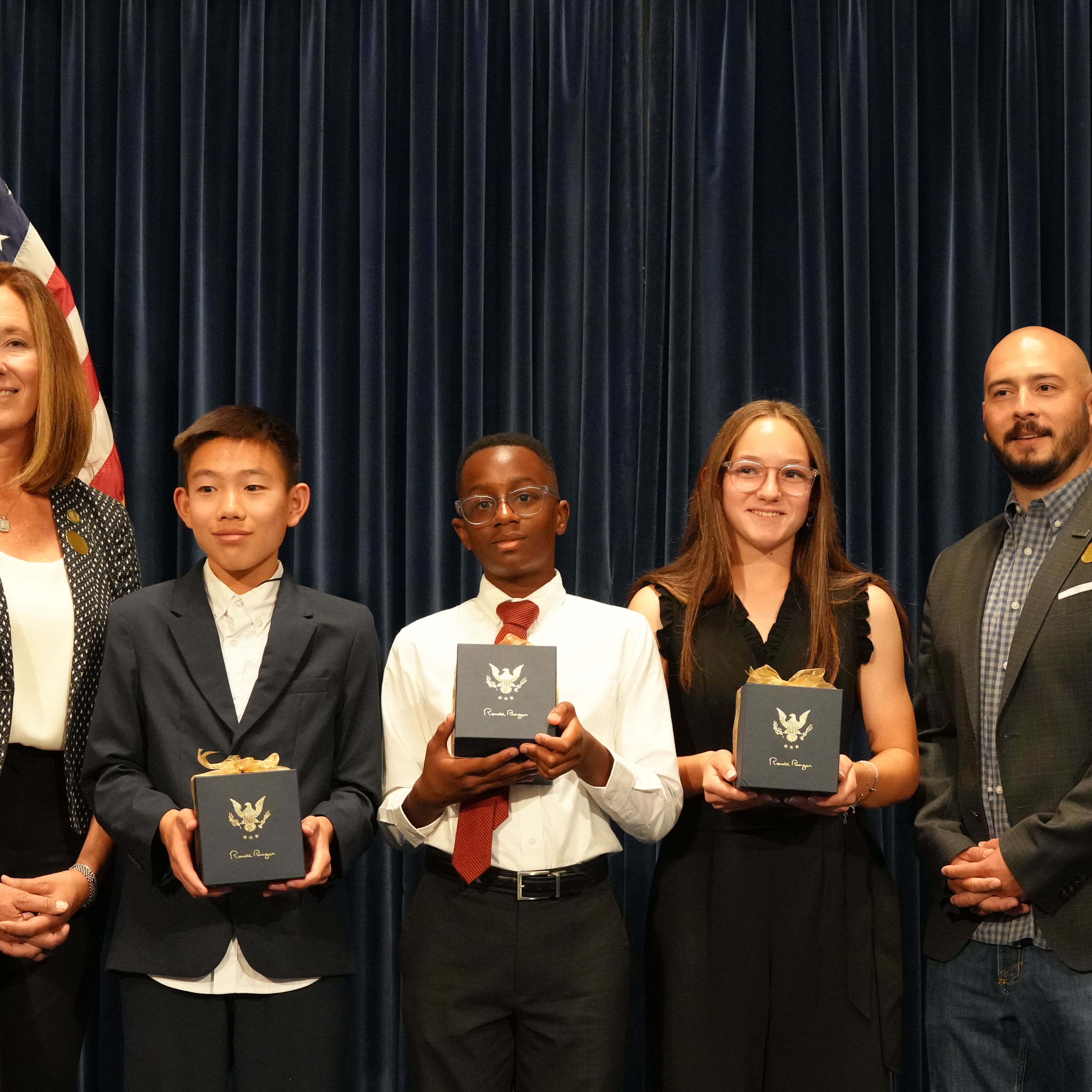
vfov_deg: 22.7
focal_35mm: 76
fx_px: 2703
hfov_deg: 22.8
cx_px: 617
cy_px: 735
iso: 5000
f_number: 4
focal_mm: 34.8
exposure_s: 1/160
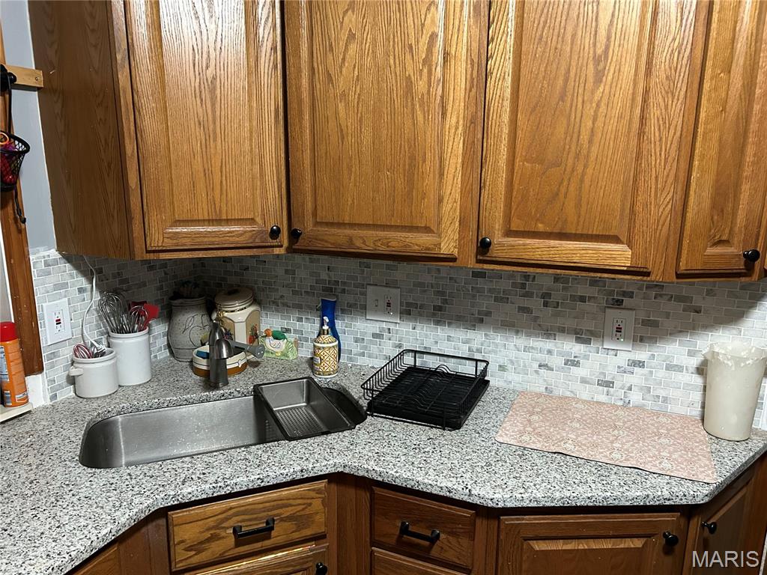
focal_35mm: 26
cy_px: 288
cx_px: 384
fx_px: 576
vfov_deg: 53.1
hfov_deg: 67.3
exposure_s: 1/60
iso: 500
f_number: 1.5
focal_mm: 5.7
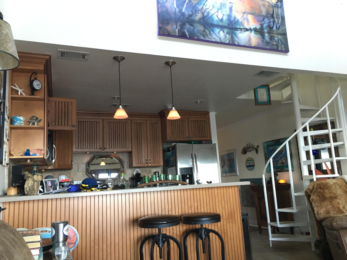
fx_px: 291
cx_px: 174
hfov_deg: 61.7
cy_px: 130
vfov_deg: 48.2
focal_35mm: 29
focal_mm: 4.15
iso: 64
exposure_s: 1/15
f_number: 2.2
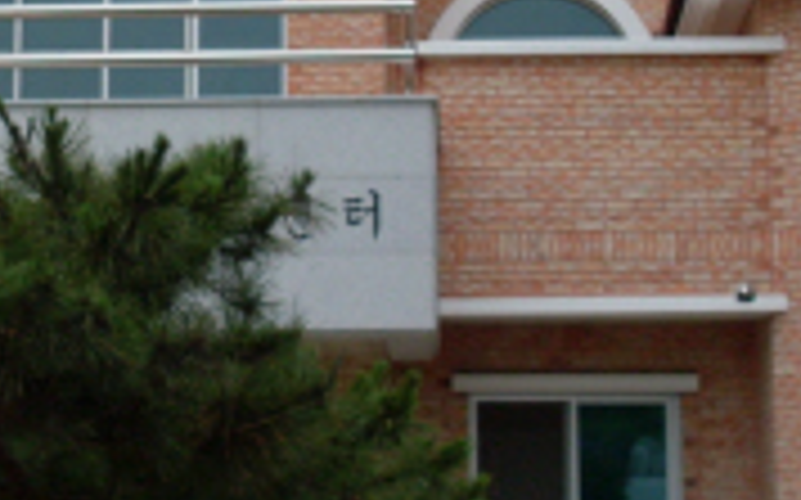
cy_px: 25
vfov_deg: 11.5
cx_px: 180
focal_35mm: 113
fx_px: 2465
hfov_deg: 18.3
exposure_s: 1/500
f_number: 2.8
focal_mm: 6.3
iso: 80
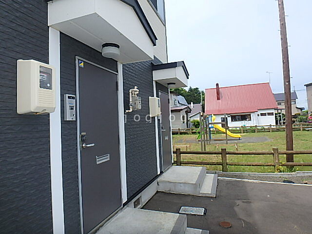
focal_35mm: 21
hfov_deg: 79.0
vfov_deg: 63.4
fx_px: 189
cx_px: 156
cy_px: 117
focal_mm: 3.7
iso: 125
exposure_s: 1/1000
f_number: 3.5
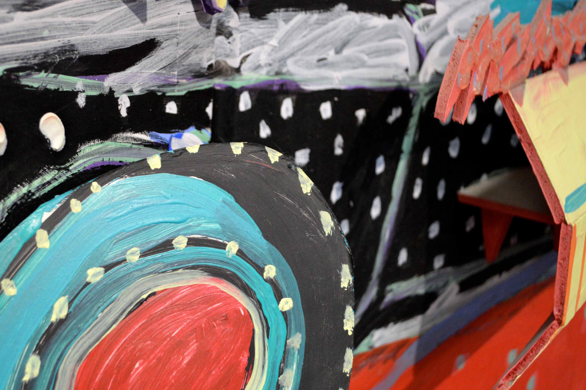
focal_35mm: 53
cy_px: 210
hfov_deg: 37.5
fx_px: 862
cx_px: 261
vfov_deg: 25.5
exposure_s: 1/60
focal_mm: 26
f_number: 4.2
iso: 1800
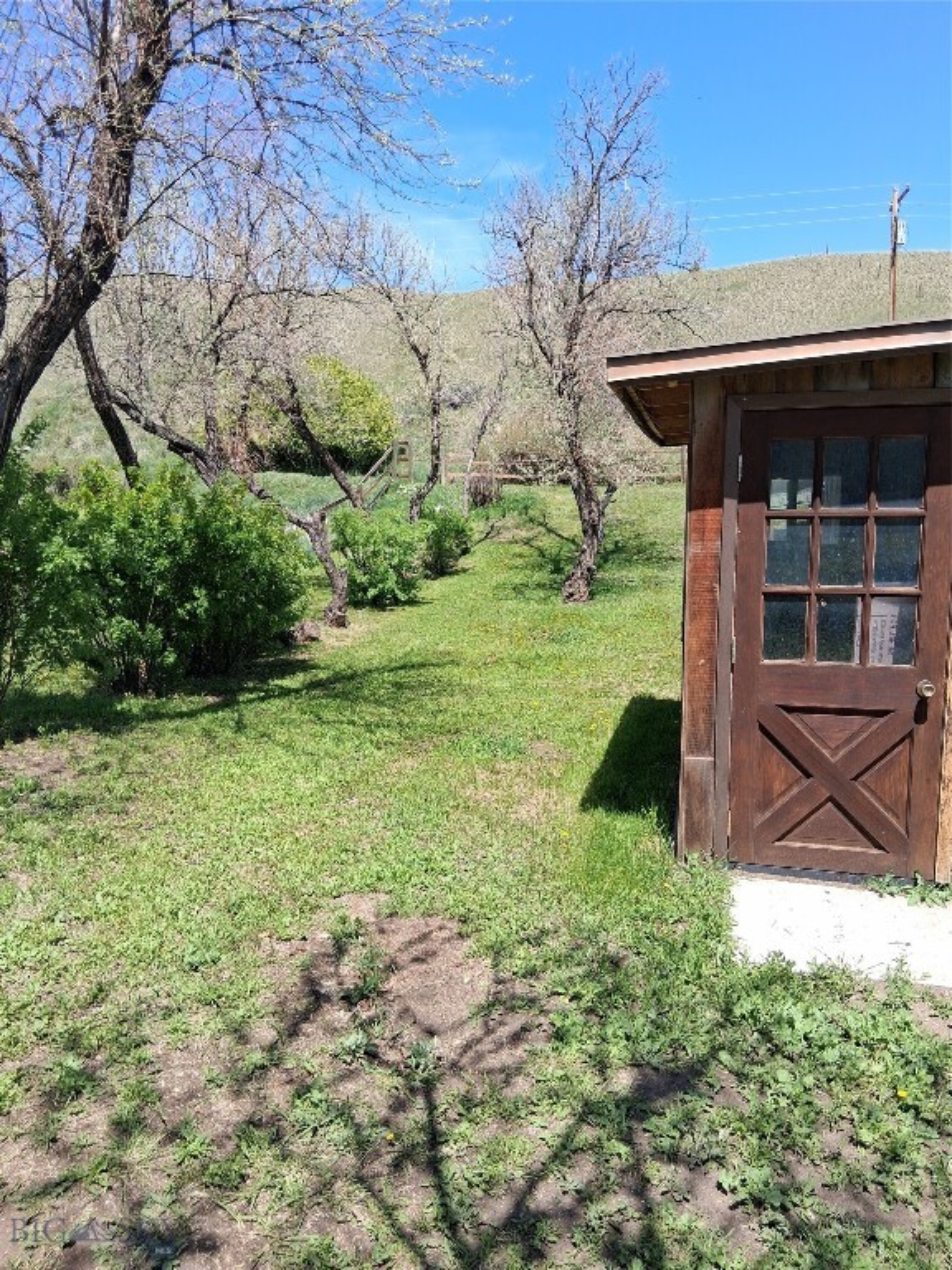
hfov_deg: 53.1
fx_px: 953
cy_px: 635
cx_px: 476
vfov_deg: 67.3
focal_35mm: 26
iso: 25
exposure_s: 1/337
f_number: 1.8
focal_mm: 3.98
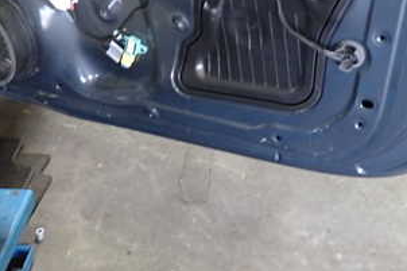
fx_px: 701
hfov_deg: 32.4
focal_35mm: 62
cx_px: 230
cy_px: 8
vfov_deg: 21.2
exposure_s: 1/30
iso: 640
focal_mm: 5.4
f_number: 2.3
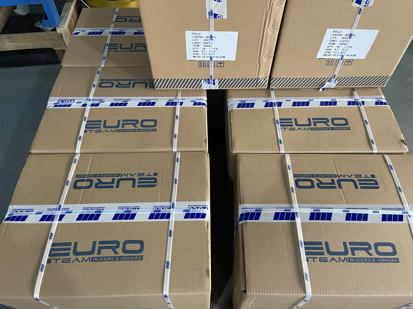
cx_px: 206
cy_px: 154
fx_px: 310
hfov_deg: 67.3
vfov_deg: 53.1
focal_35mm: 26
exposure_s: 1/60
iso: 250
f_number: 1.6
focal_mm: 5.1
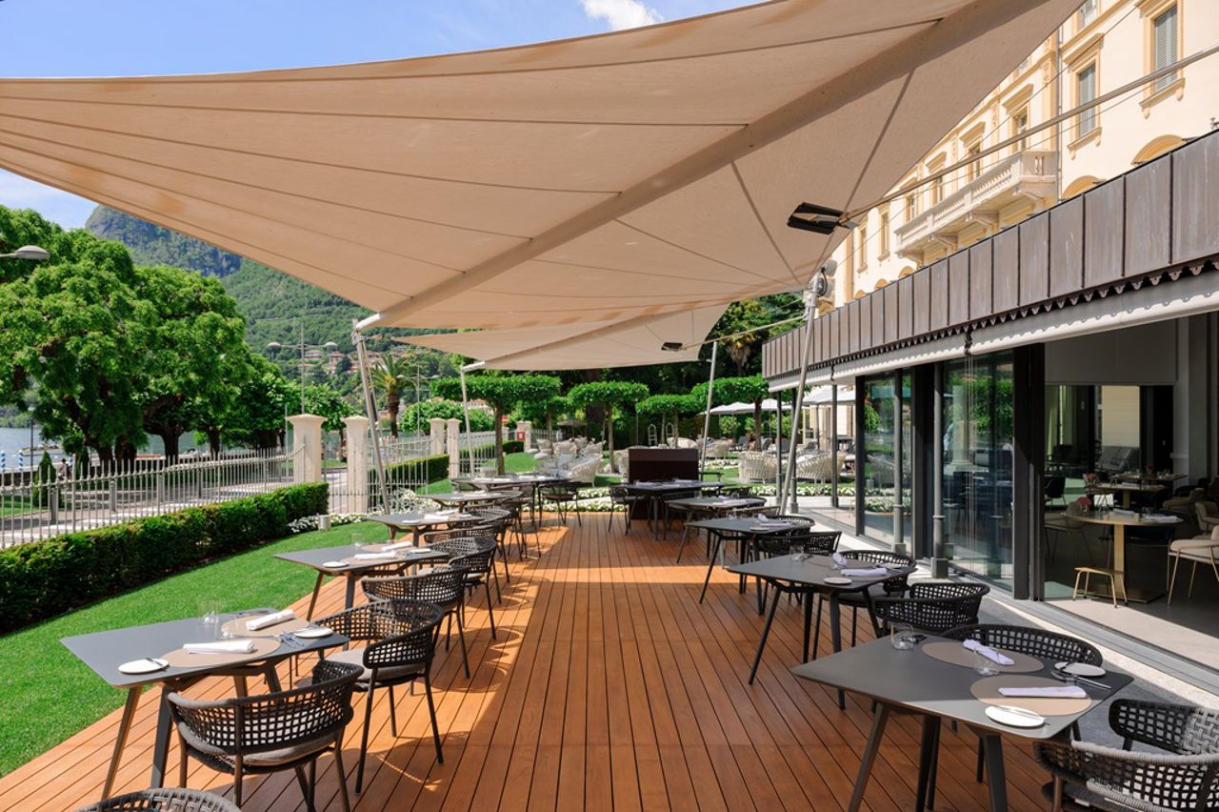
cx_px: 610
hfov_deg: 73.8
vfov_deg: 53.1
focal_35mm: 24
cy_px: 406
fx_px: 812
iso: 64
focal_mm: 24
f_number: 9
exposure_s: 1/80
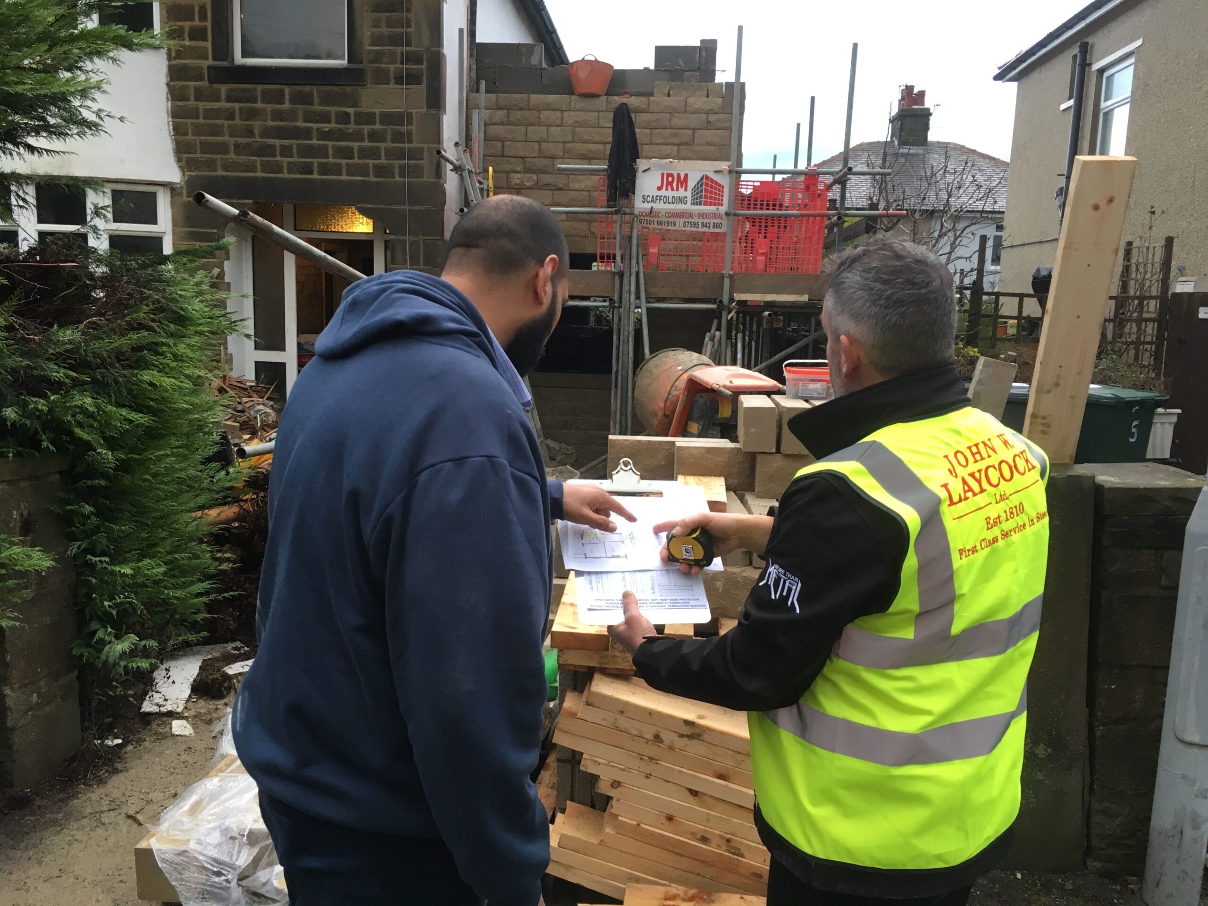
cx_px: 604
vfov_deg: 48.2
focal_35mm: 29
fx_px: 1012
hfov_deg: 61.7
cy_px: 453
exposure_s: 1/33
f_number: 2.2
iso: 40
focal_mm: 4.15
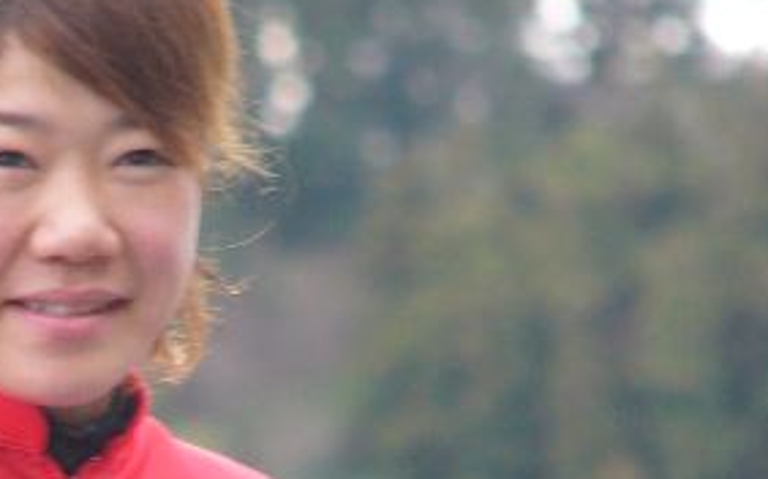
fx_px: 16382
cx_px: 112
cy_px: 536
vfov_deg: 1.7
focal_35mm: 783
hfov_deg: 2.7
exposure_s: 1/60
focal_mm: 54
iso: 50
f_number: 2.8
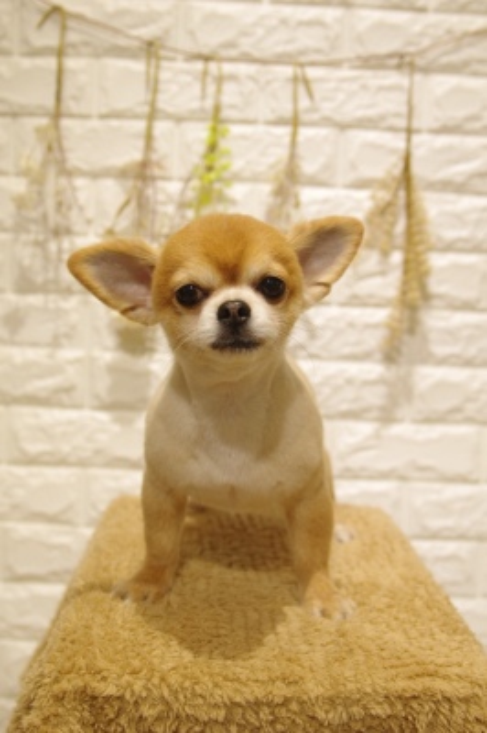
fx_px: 854
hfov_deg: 31.8
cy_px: 366
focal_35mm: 42
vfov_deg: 46.4
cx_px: 244
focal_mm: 28
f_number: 3.5
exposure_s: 1/125
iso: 250
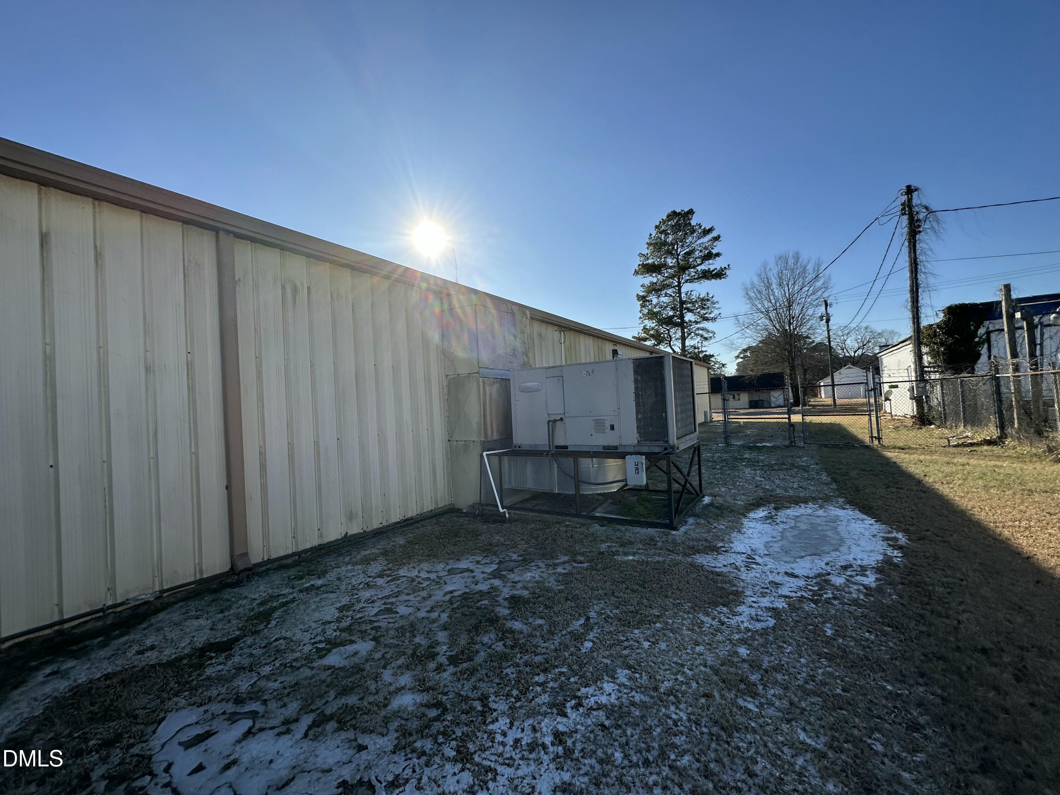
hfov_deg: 102.1
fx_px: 429
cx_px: 530
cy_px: 398
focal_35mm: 14
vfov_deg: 85.7
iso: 50
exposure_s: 1/2053
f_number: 2.2
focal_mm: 2.22
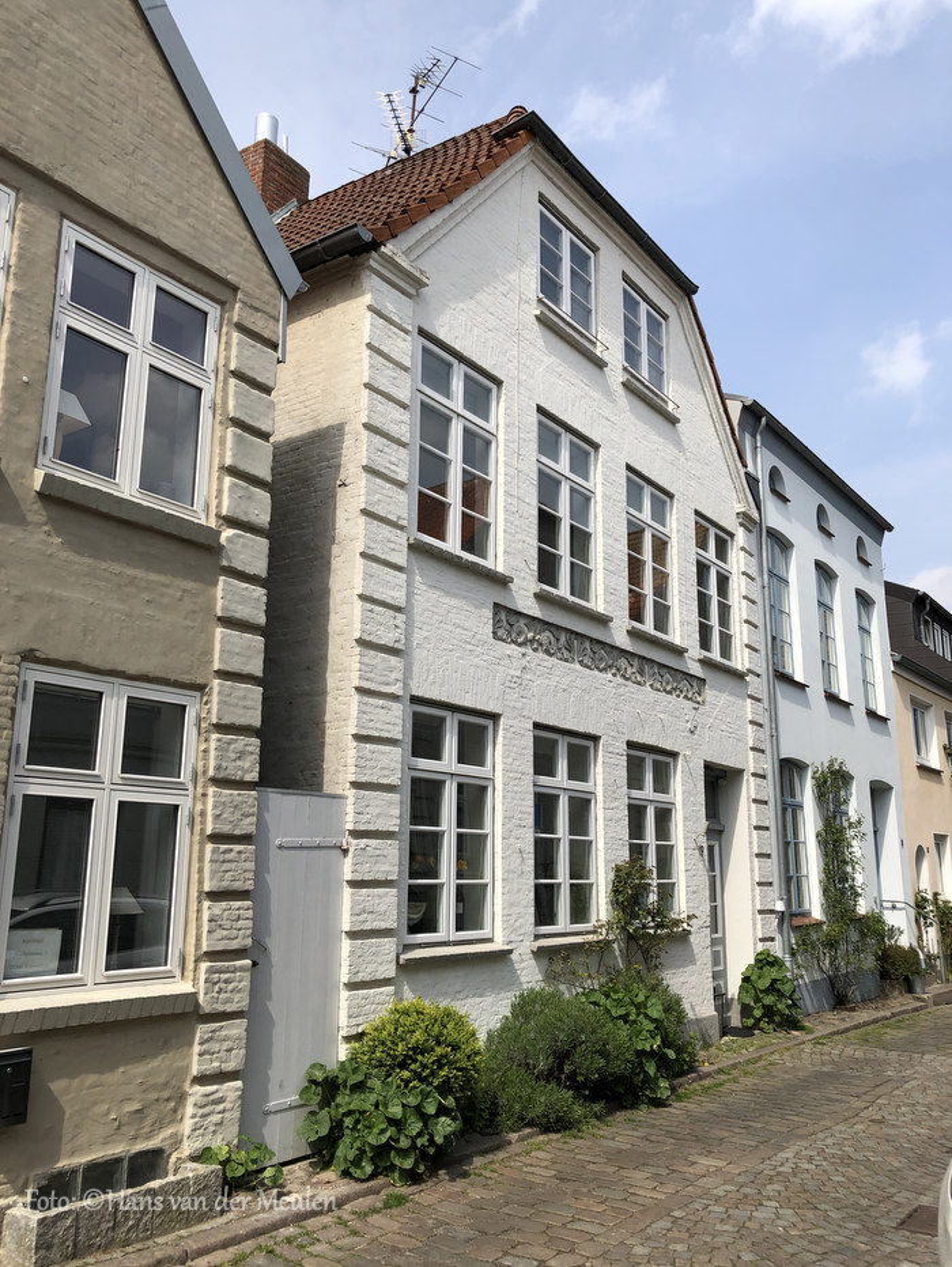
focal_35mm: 28
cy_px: 634
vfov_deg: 63.4
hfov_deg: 49.8
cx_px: 476
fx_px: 1026
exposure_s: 1/2088
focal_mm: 3.99
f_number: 1.8
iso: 20
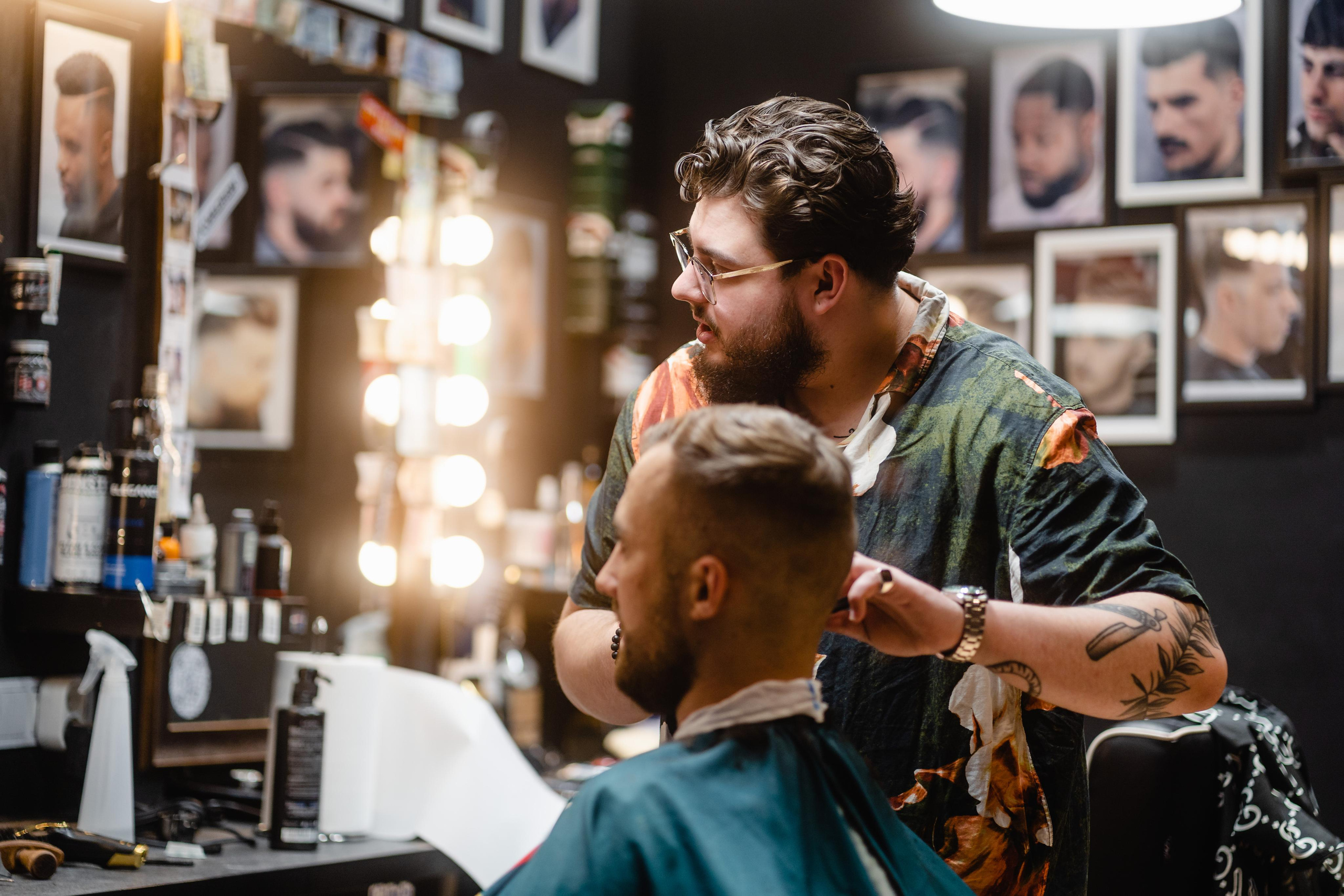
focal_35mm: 85
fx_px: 3173
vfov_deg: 16.1
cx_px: 672
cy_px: 448
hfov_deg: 23.9
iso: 400
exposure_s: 1/160
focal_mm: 85
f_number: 2
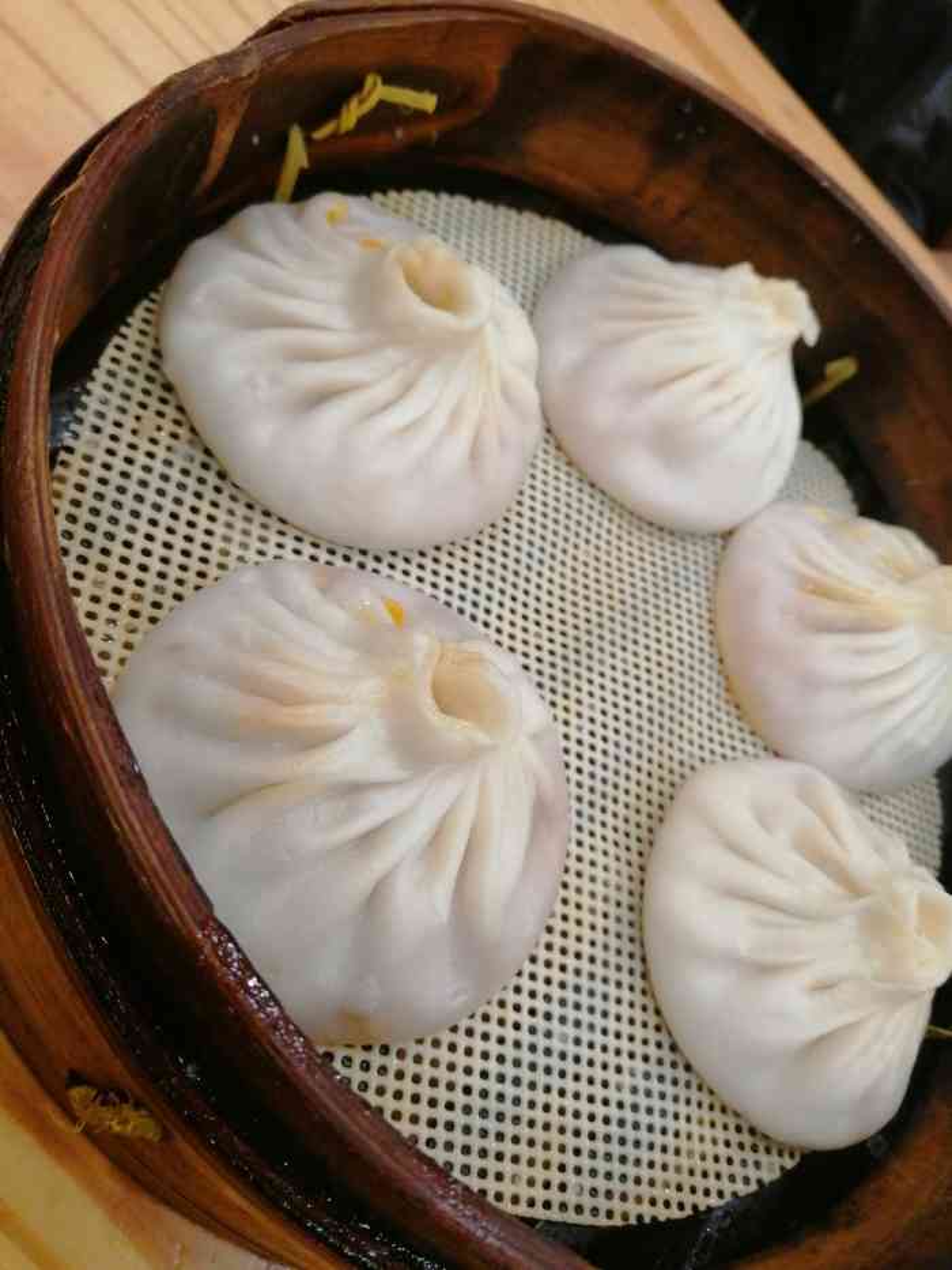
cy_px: 635
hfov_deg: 53.1
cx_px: 476
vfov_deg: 67.3
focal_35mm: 26
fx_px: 953
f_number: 2.2
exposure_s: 1/50
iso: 200
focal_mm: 3.81
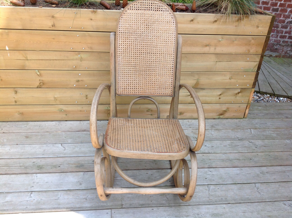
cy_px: 109
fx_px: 295
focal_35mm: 35
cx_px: 146
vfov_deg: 40.6
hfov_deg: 52.7
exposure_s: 1/408
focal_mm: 4.28
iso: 50
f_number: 2.4
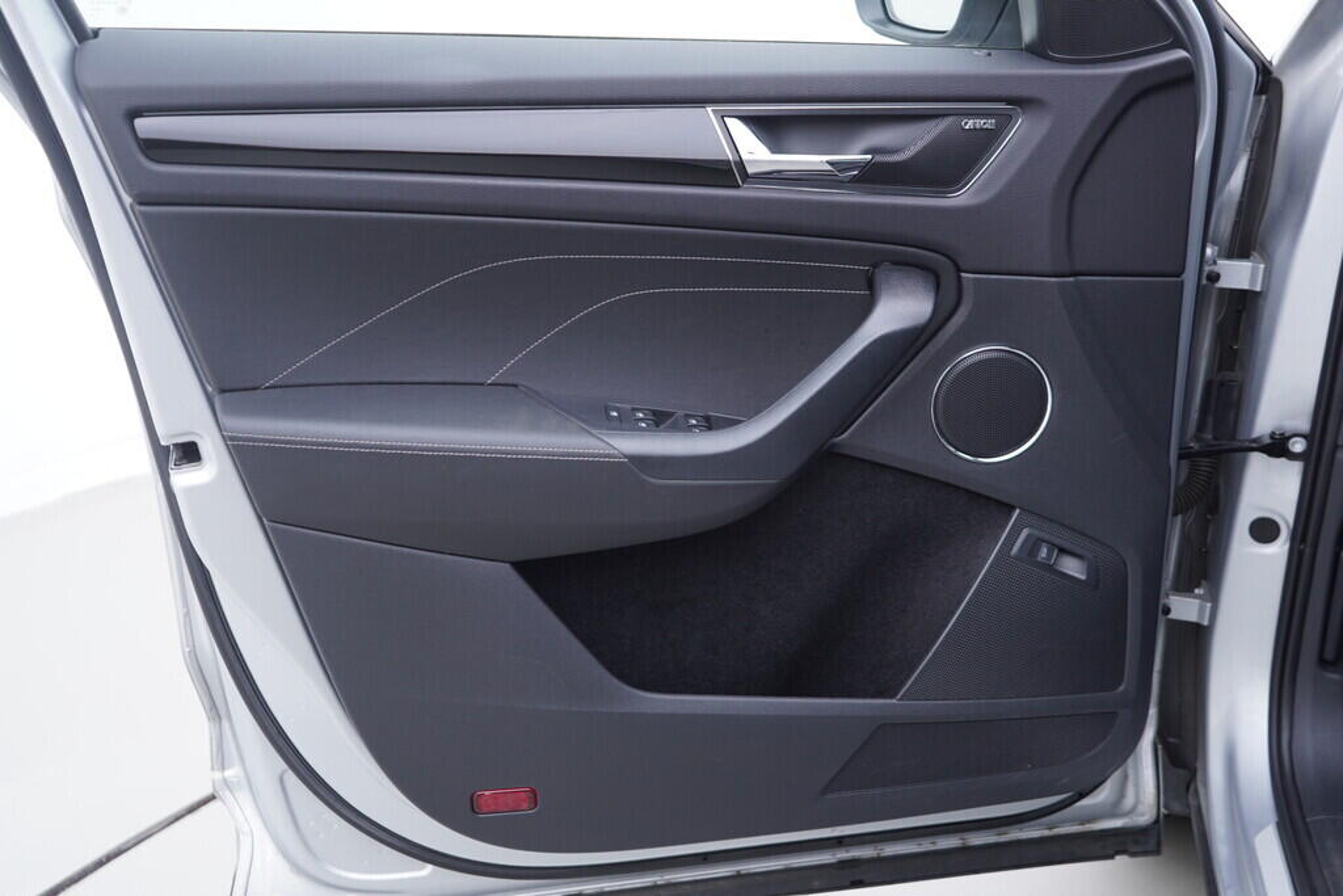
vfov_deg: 36.9
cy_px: 448
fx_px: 1343
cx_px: 672
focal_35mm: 36
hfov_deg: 53.1
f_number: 2.8
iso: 125
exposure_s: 1/40
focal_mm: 24
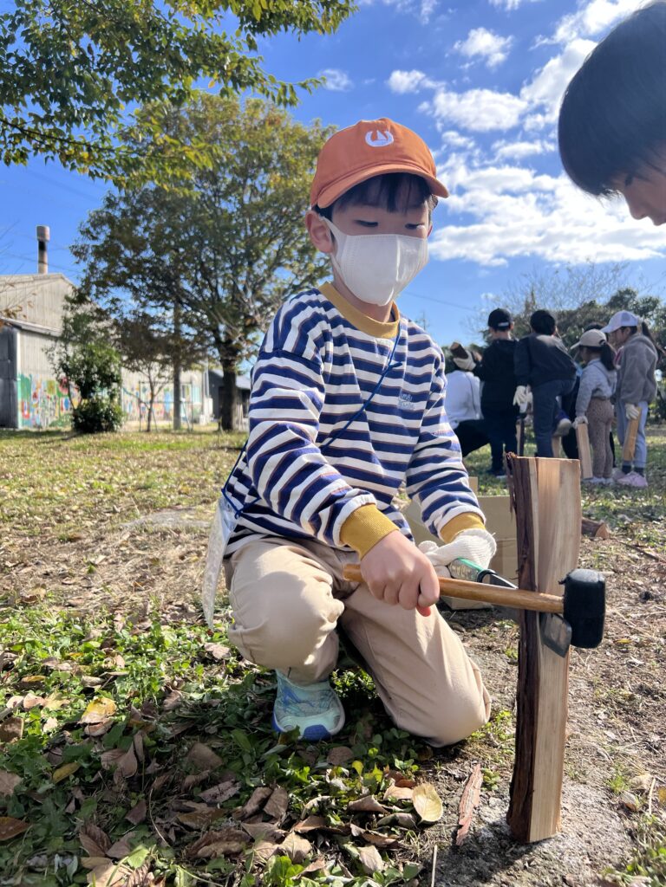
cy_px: 444
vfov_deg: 67.3
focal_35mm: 26
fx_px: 667
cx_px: 333
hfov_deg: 53.1
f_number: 1.5
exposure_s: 1/1597
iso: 50
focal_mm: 5.7
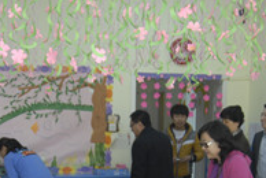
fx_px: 629
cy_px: 214
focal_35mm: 85
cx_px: 106
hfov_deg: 23.8
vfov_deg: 15.5
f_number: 2.8
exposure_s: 1/90
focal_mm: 22
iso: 400
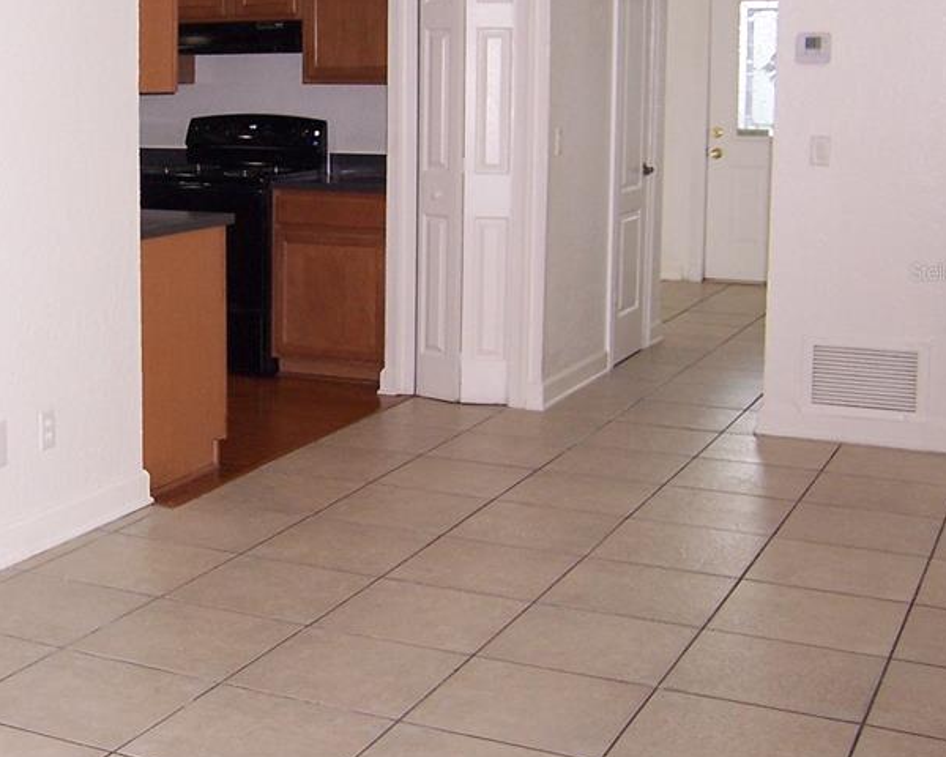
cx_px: 199
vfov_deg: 27.5
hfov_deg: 33.2
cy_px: 271
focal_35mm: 55
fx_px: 1540
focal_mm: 5.5
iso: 140
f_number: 2.8
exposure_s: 1/60
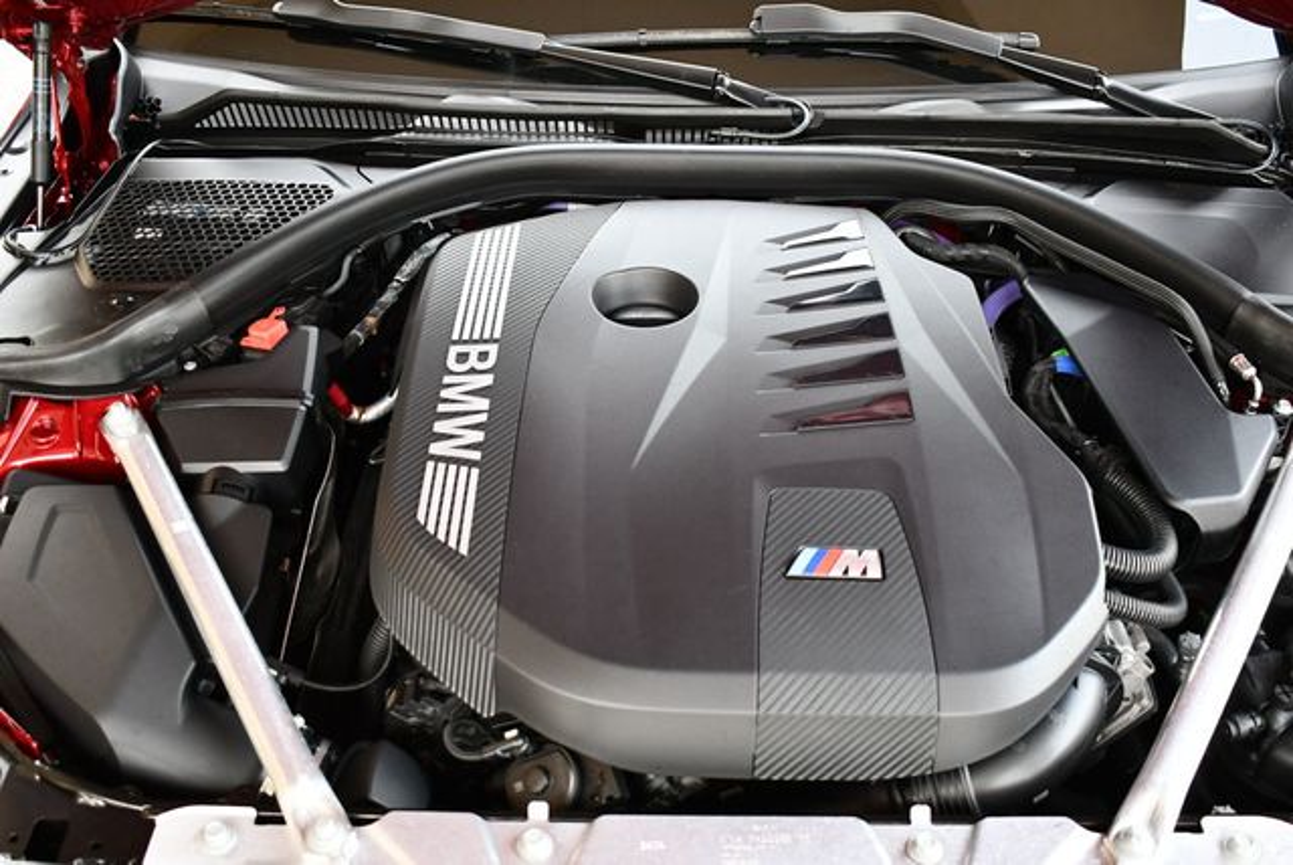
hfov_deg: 48.4
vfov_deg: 33.5
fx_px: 1438
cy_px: 432
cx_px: 646
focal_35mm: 40
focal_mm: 20
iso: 800
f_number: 3.5
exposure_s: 1/160
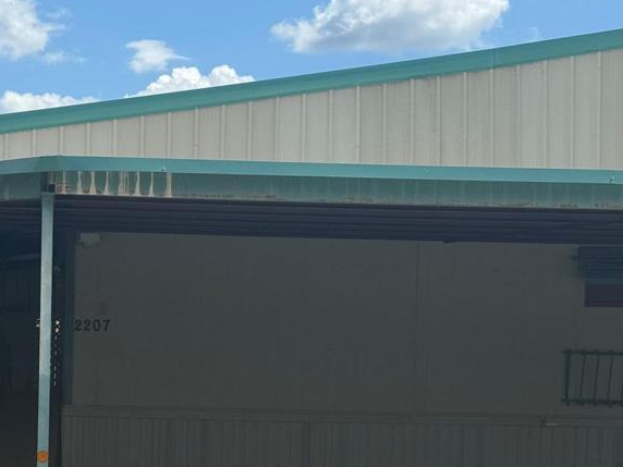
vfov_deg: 17.0
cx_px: 136
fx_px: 1548
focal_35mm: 86
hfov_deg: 22.5
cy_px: 385
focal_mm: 6.76
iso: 64
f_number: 1.78
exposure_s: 1/4608
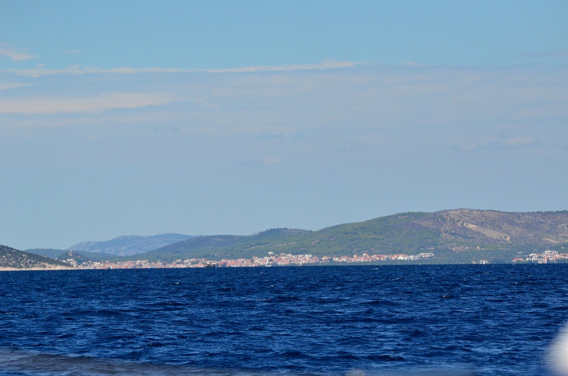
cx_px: 284
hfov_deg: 7.6
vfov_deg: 5.1
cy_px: 188
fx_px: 4251
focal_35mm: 270
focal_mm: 180
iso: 900
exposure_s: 1/8000
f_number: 6.3
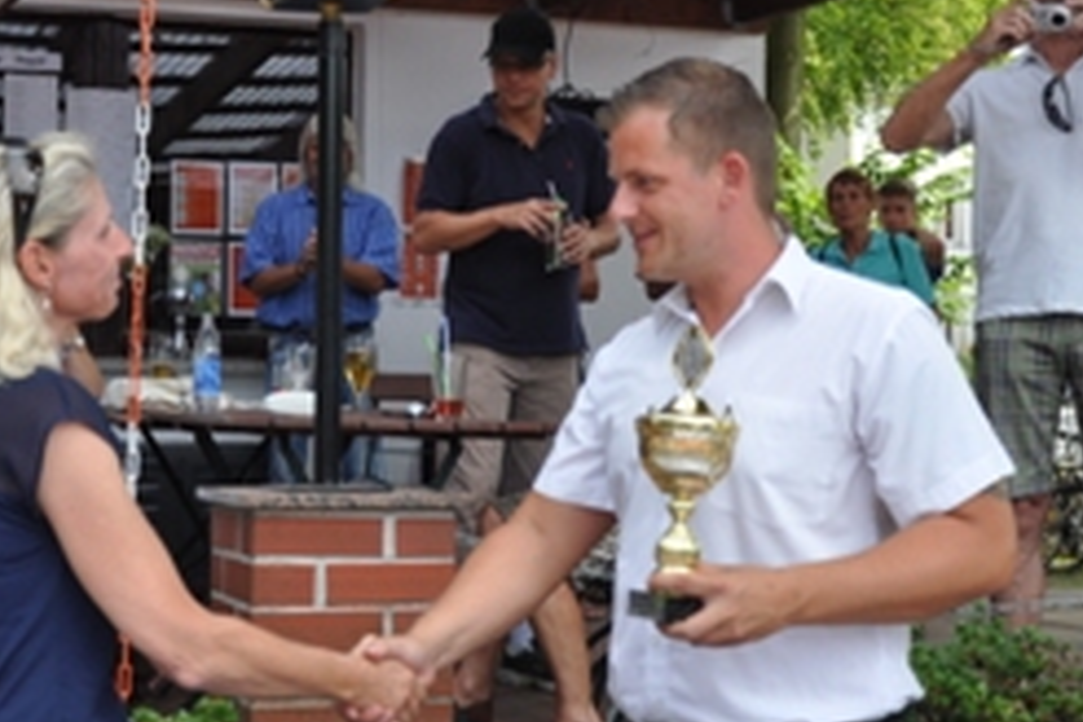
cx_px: 370
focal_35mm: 71
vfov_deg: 19.2
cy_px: 286
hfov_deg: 28.3
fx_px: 2136
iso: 450
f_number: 4
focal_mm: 26
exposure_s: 1/1000
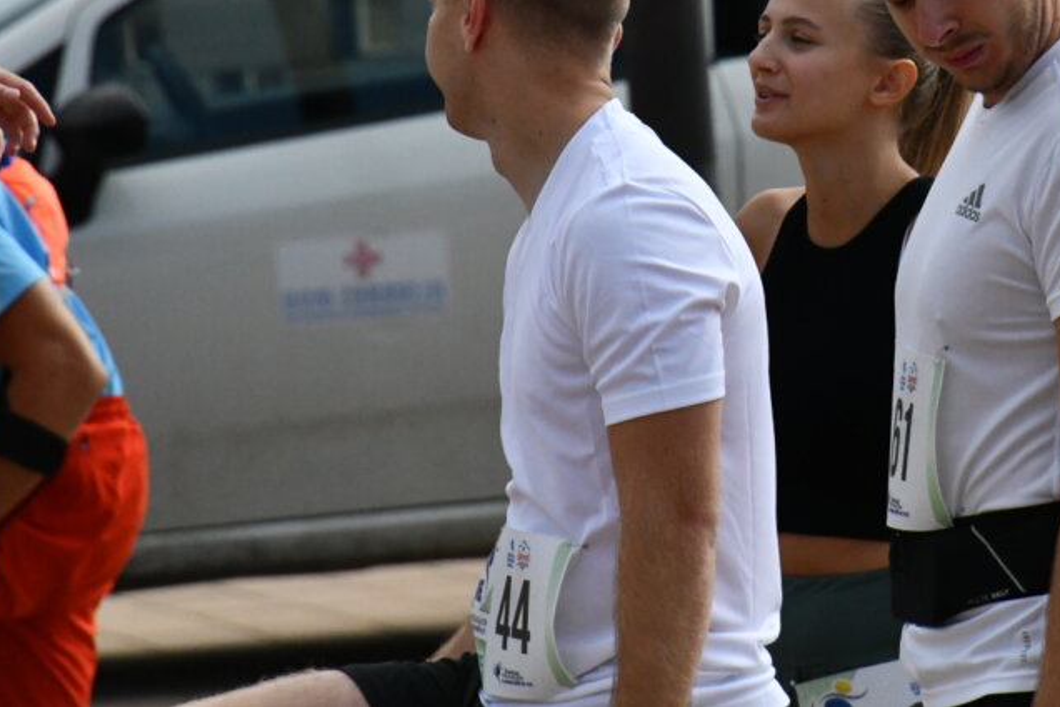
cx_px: 757
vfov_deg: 1.9
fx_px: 21346
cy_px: 139
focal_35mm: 725
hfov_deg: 2.8
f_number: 10
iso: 3200
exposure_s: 1/6400
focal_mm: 300
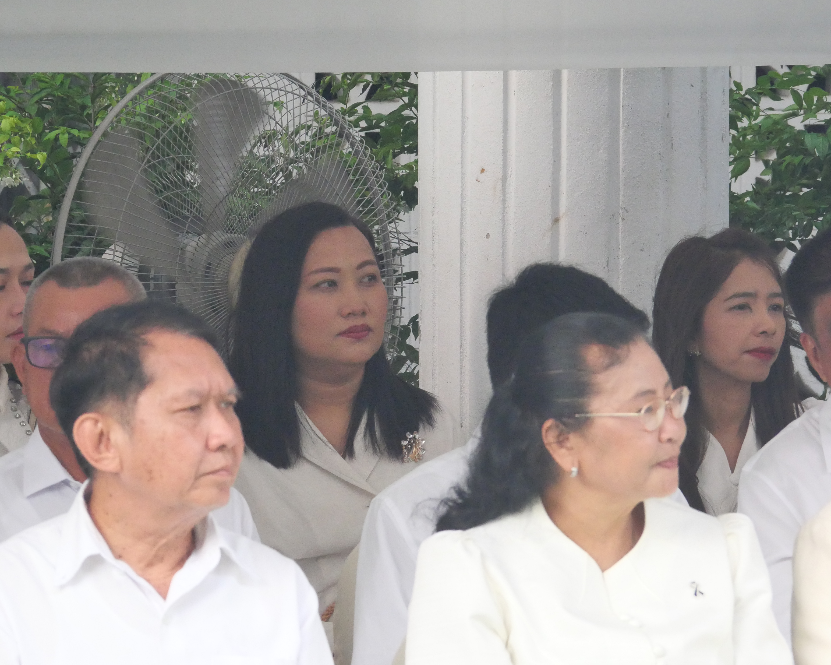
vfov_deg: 4.4
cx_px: 405
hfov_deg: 5.5
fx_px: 8632
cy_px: 332
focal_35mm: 351
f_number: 9
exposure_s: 1/640
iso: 4000
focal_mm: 150
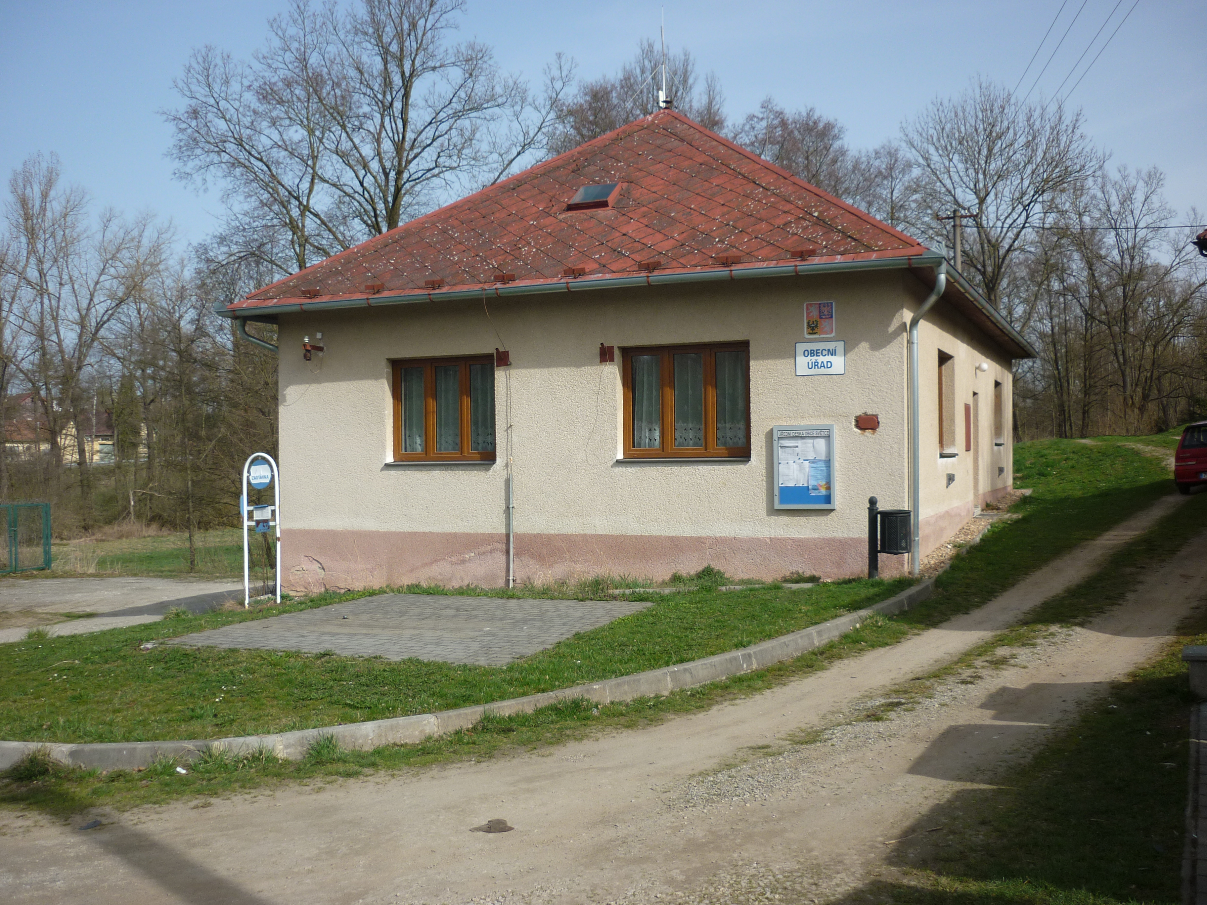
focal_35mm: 33
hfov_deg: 55.4
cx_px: 604
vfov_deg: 42.9
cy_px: 452
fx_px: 1151
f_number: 8
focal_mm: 5.5
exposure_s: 1/160
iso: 80
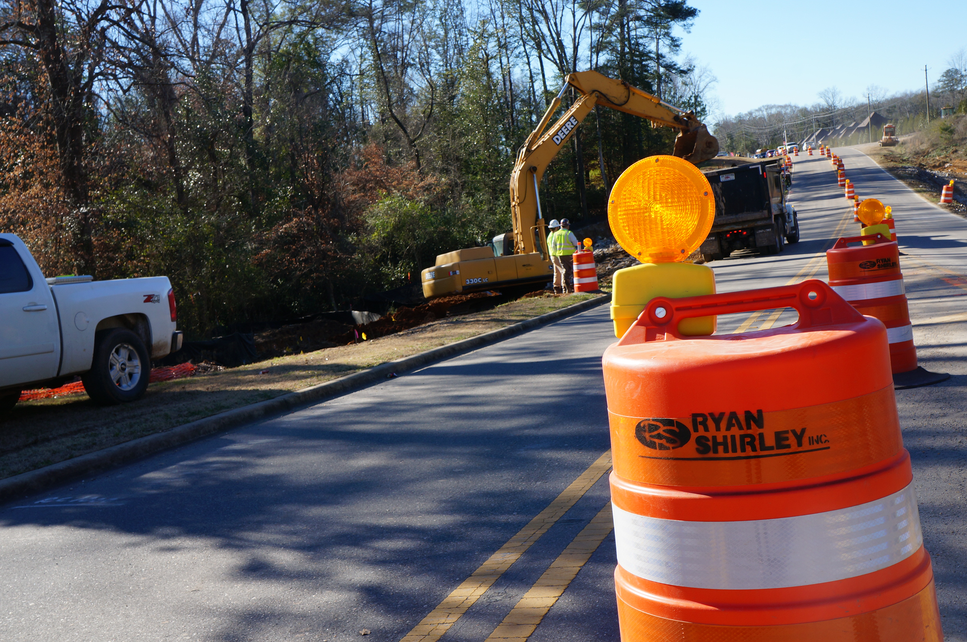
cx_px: 484
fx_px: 1046
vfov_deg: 34.1
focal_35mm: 39
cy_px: 321
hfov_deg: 49.6
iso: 100
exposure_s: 1/60
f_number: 11
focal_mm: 26
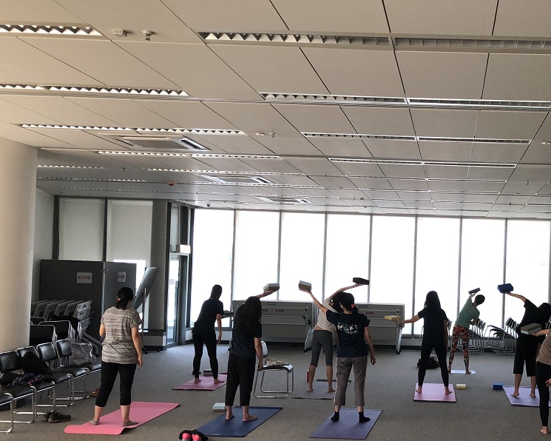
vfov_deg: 33.9
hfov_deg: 40.3
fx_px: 718
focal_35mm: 44
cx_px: 442
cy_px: 280
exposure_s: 1/33
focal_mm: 4
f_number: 1.8
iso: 32
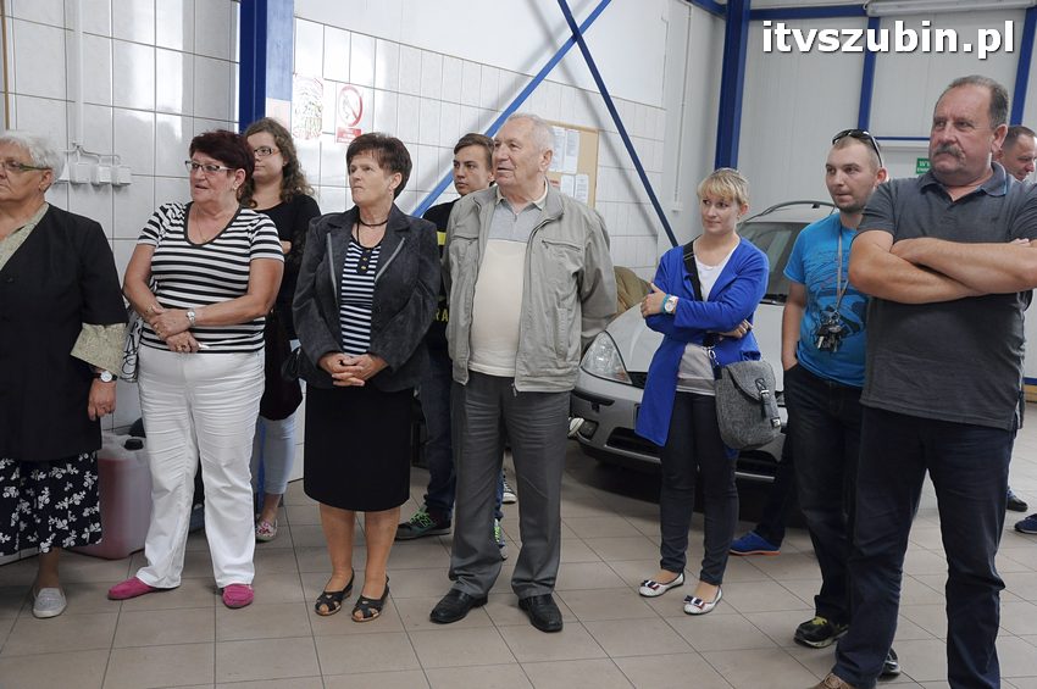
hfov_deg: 51.3
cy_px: 344
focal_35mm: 38
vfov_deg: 35.4
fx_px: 1079
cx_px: 518
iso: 800
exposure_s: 1/80
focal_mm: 25
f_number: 5.6
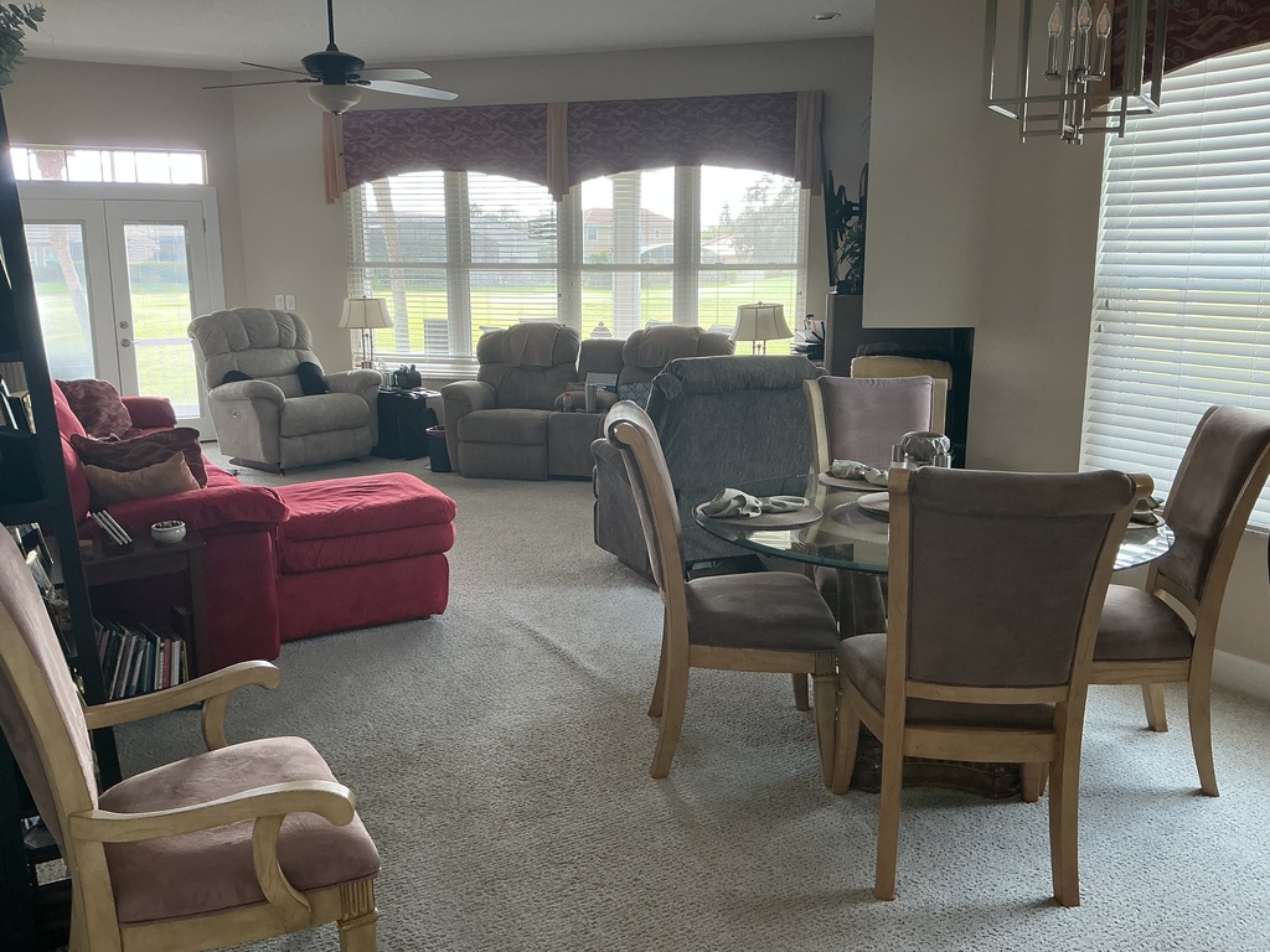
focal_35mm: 29
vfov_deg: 48.2
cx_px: 635
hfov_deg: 61.7
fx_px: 1064
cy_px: 476
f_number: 1.8
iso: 50
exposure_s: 1/60
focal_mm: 3
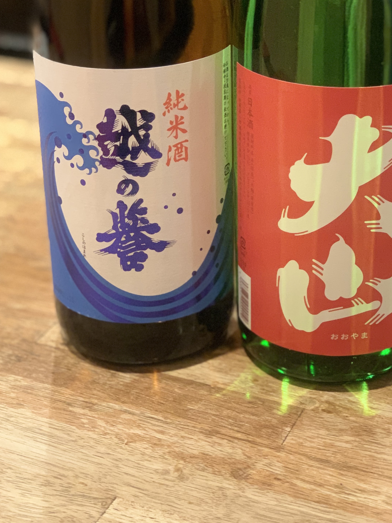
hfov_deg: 20.1
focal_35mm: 73
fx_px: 1102
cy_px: 164
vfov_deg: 26.5
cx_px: 233
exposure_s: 1/30
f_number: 2.4
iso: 500
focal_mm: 6
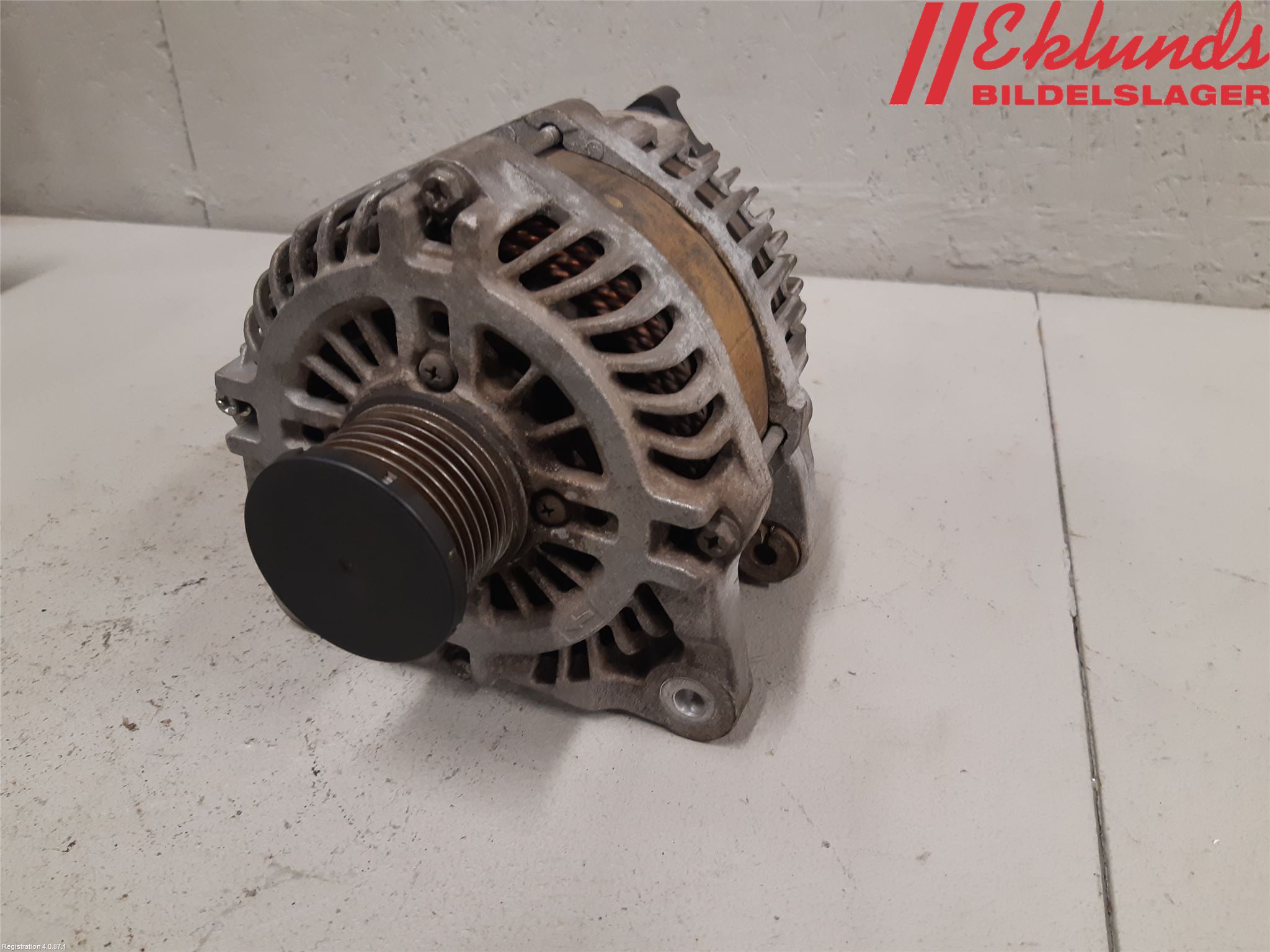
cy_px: 476
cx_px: 635
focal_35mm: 26
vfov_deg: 53.1
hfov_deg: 67.3
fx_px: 954
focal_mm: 3.93
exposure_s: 1/50
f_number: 1.7
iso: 160
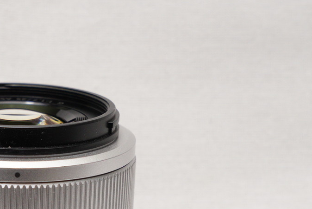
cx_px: 11
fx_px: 1049
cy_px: 206
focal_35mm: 121
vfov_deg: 11.2
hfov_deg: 16.6
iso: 800
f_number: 8
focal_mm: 34
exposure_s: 1/60
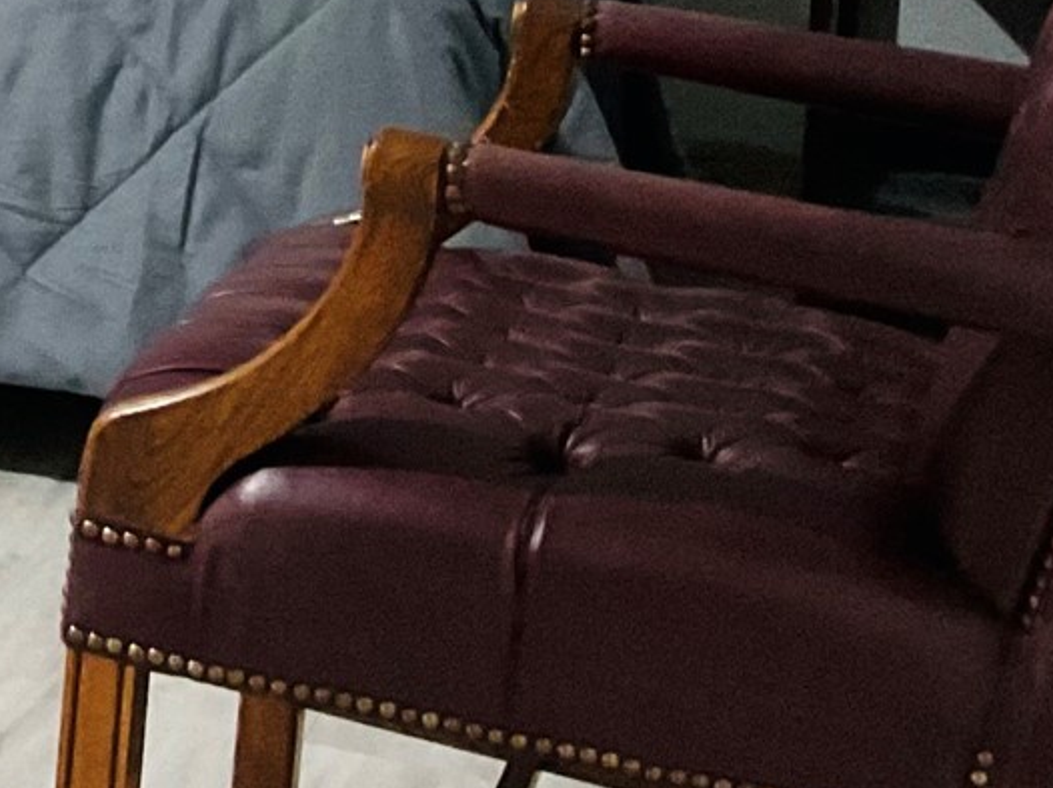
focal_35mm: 113
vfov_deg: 12.6
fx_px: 3436
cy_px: -316
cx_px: -887
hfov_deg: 15.0
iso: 250
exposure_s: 1/30
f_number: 1.8
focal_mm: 3
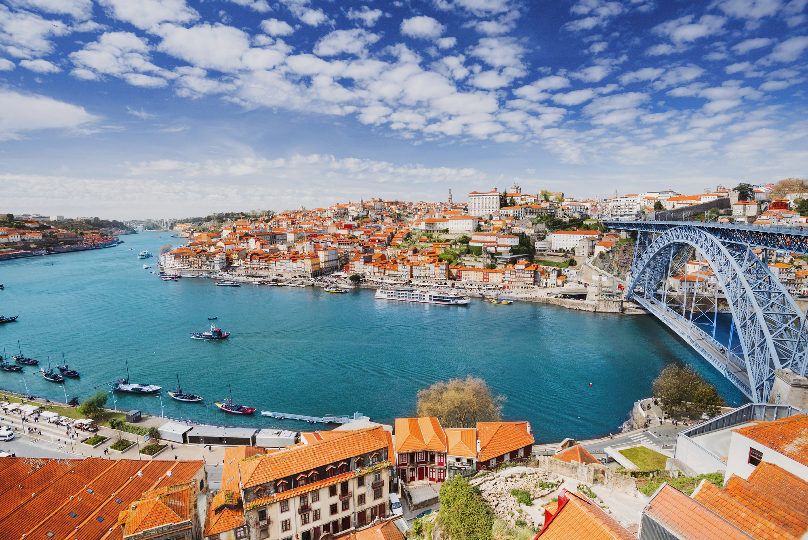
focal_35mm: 16
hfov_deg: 96.7
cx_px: 404
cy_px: 270
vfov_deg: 73.8
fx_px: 359
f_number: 7.1
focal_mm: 16
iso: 250
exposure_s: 1/200
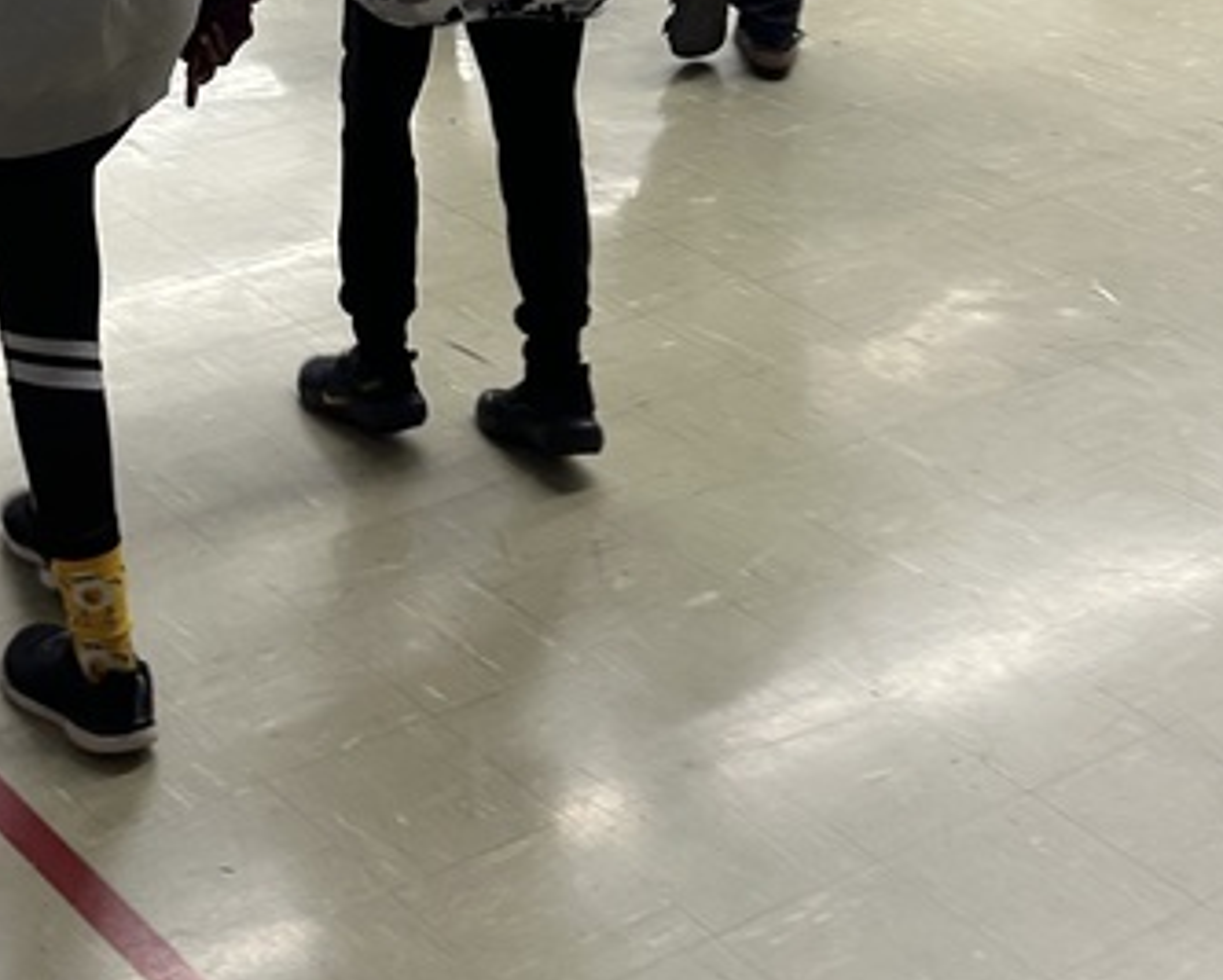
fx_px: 2826
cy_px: -117
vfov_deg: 18.9
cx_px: 393
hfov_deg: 24.3
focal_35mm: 78
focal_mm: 5.7
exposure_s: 1/60
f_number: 1.5
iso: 80
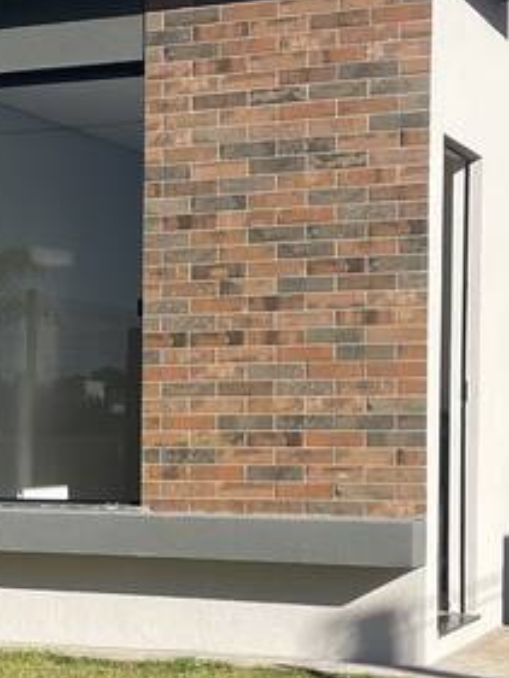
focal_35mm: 100
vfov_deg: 19.5
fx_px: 1959
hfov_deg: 14.5
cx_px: -43
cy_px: 495
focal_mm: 4.2
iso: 32
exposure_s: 1/3731
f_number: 1.6
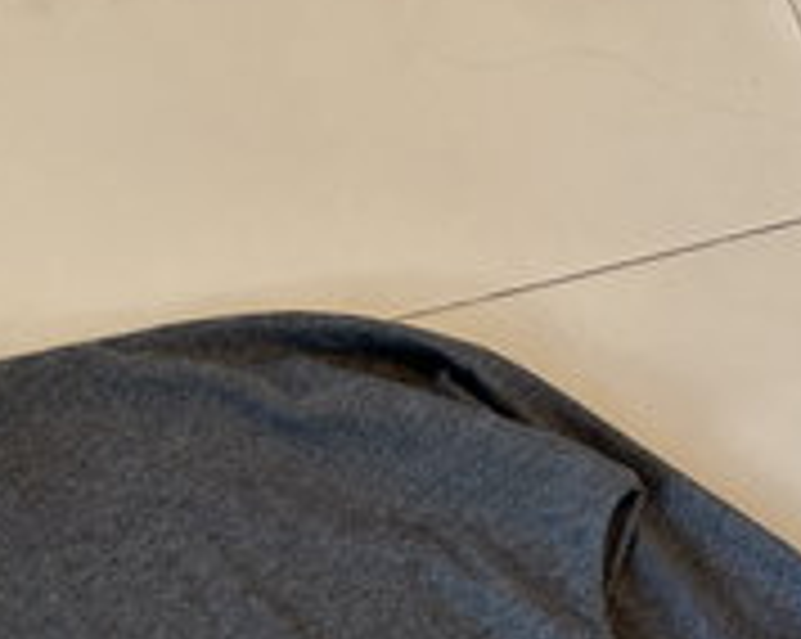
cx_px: 153
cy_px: 952
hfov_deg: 24.7
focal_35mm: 76
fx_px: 1800
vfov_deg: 18.0
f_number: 1.6
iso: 125
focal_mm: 5.96
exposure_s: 1/100
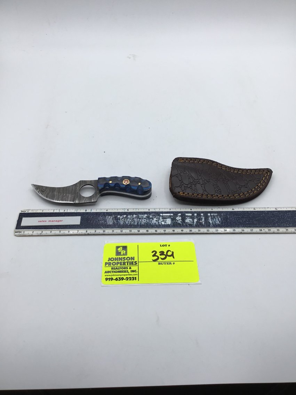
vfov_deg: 58.4
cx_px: 148
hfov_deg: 45.4
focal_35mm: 31
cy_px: 198
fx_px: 354
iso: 25
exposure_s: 1/128
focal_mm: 3.3
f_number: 2.4
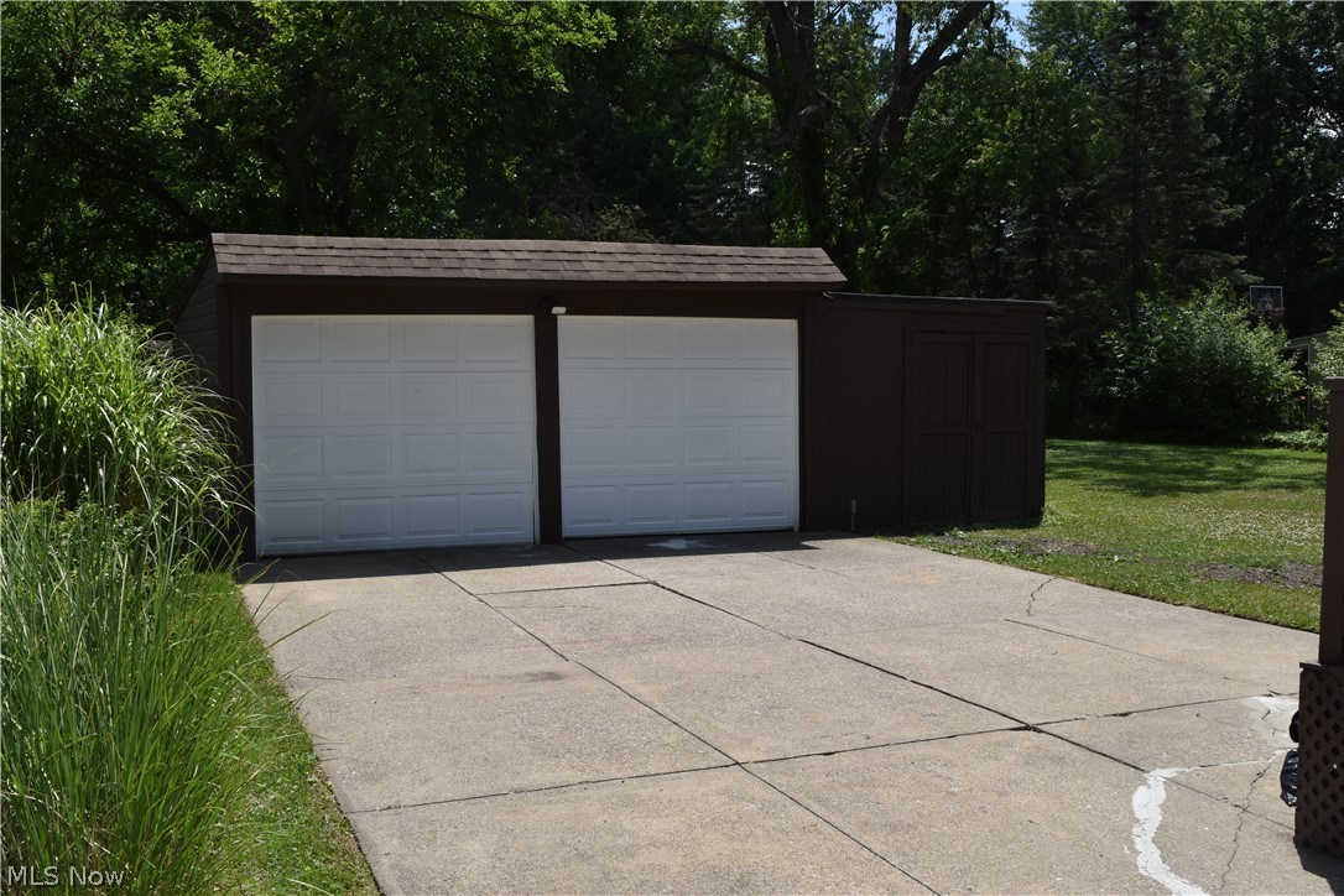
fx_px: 1400
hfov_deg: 51.3
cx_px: 672
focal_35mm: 38
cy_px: 448
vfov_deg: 35.5
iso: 100
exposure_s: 1/200
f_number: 14
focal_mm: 25
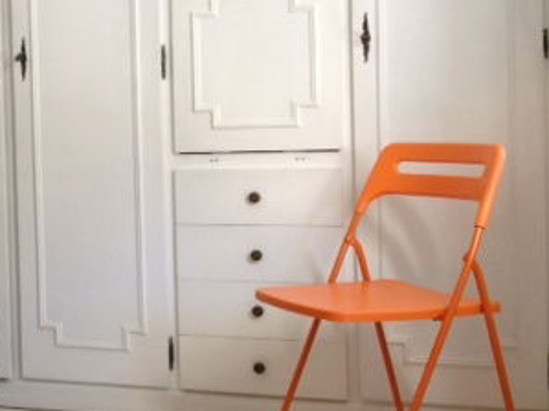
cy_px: 172
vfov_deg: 19.6
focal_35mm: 75
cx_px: -11
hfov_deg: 24.7
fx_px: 1189
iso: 64
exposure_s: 1/20
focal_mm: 4.28
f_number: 2.4
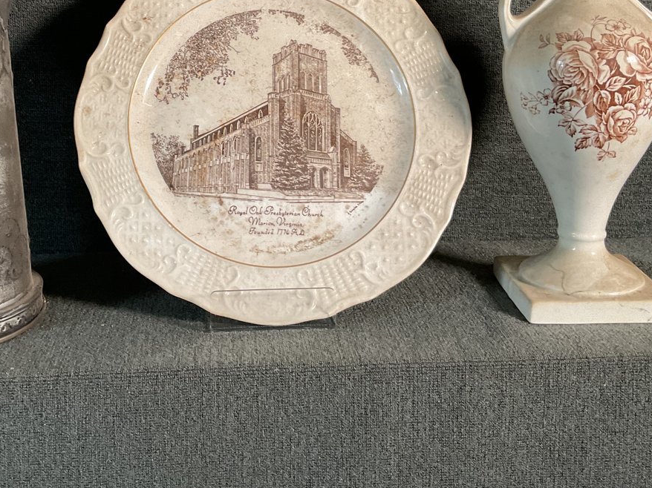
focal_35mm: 50
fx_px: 942
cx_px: 214
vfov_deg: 28.2
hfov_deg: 37.8
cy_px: 71
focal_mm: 3
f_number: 1.8
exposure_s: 1/60
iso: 100
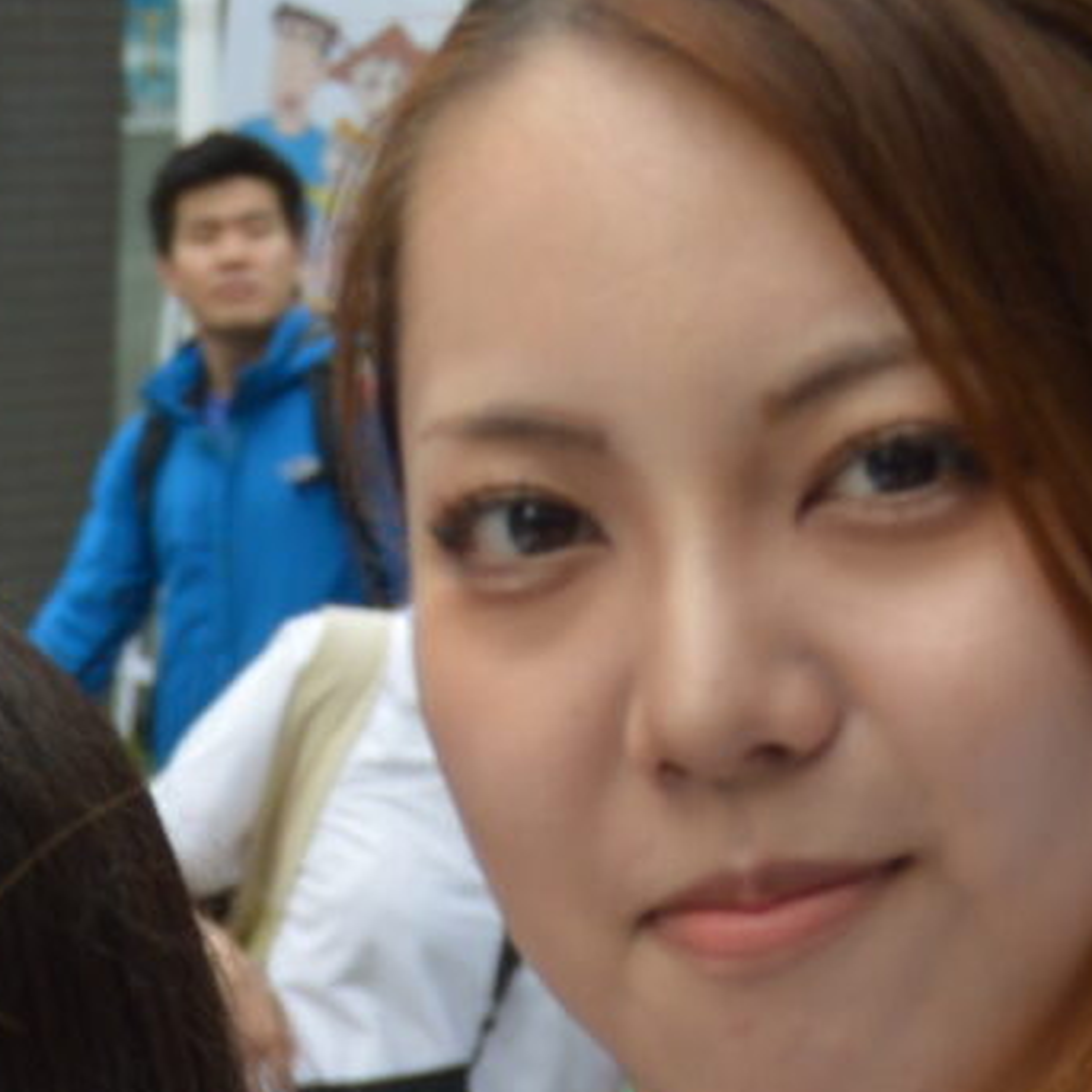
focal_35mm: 210
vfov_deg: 8.1
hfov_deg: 8.3
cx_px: -99
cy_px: 1916
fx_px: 7495
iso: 100
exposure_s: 1/160
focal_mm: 22
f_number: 3.8
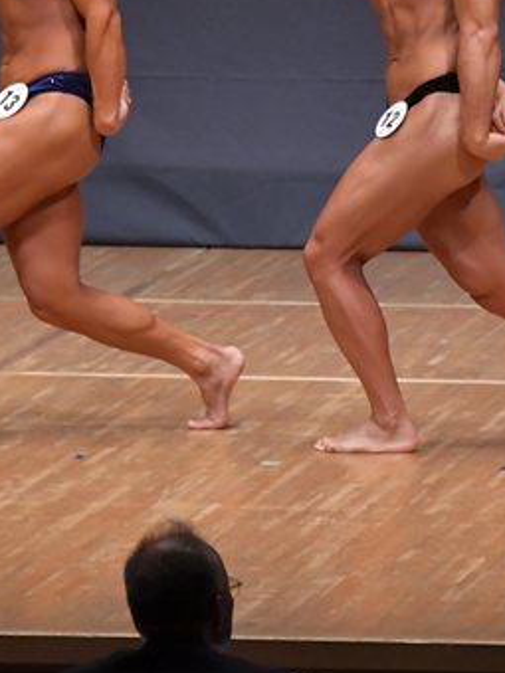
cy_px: 180
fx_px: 9590
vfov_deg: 4.0
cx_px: 498
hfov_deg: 3.0
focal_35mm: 493
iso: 6400
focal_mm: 150
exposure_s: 1/400
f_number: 5.6
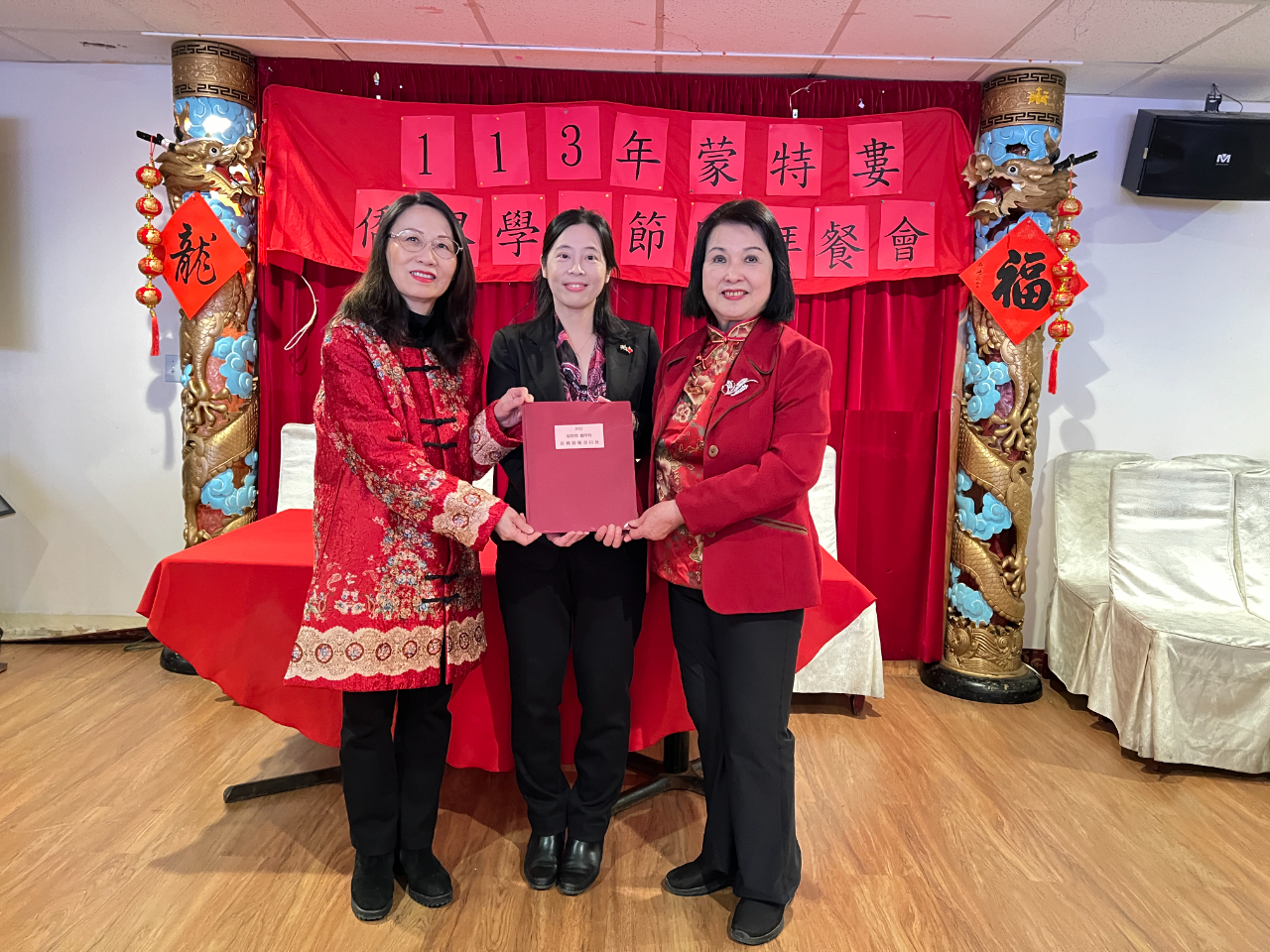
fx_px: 954
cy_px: 476
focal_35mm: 26
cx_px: 635
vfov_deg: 53.1
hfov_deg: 67.3
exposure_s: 1/24
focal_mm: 5.7
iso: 1000
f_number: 1.5
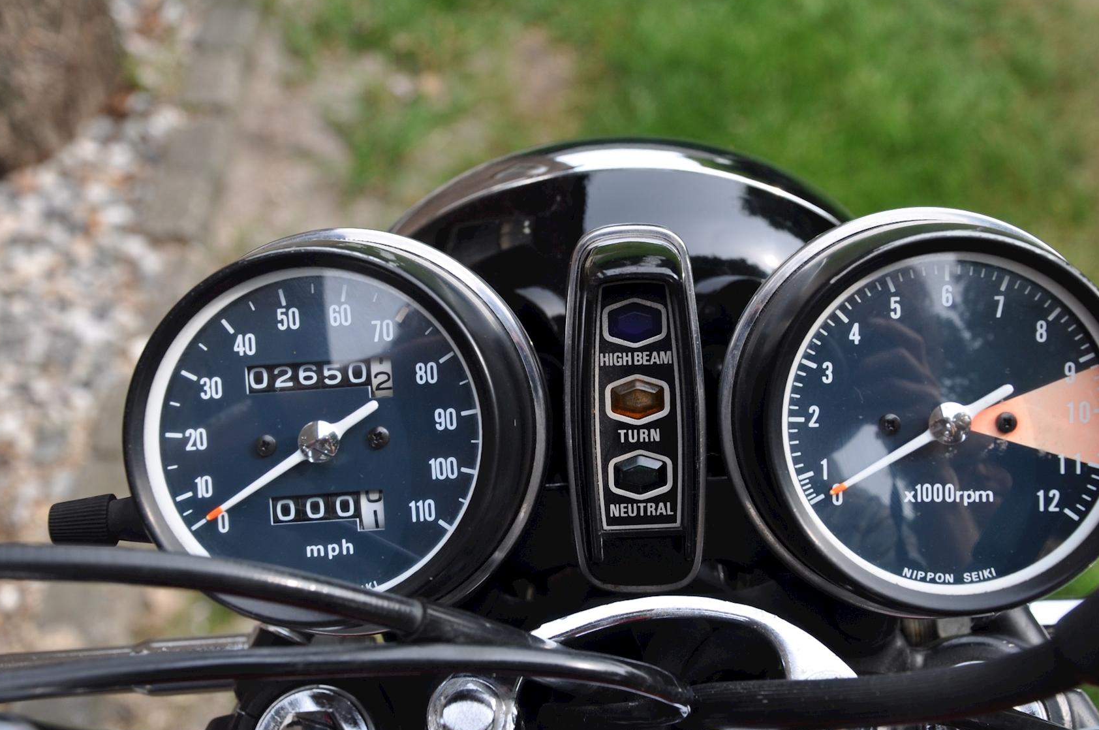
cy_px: 345
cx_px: 578
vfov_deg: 20.9
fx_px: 1982
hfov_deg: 31.0
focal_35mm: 65
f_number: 6.3
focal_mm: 38
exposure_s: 1/160
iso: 200
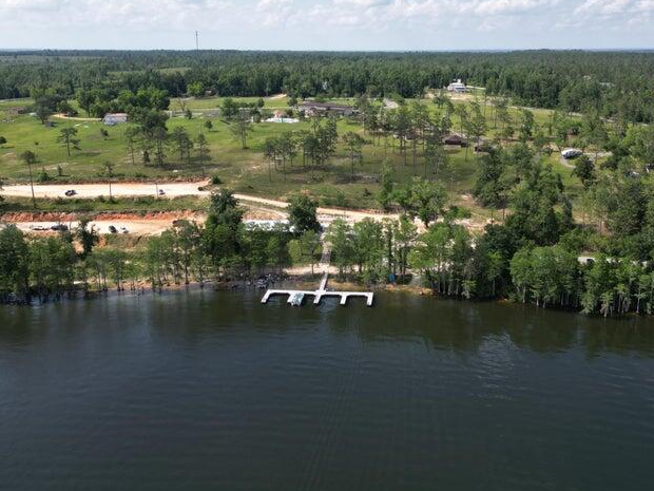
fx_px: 623
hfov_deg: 55.2
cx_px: 364
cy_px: 190
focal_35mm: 33
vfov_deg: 42.7
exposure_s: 1/2500
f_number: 1.7
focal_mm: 6.72
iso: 110
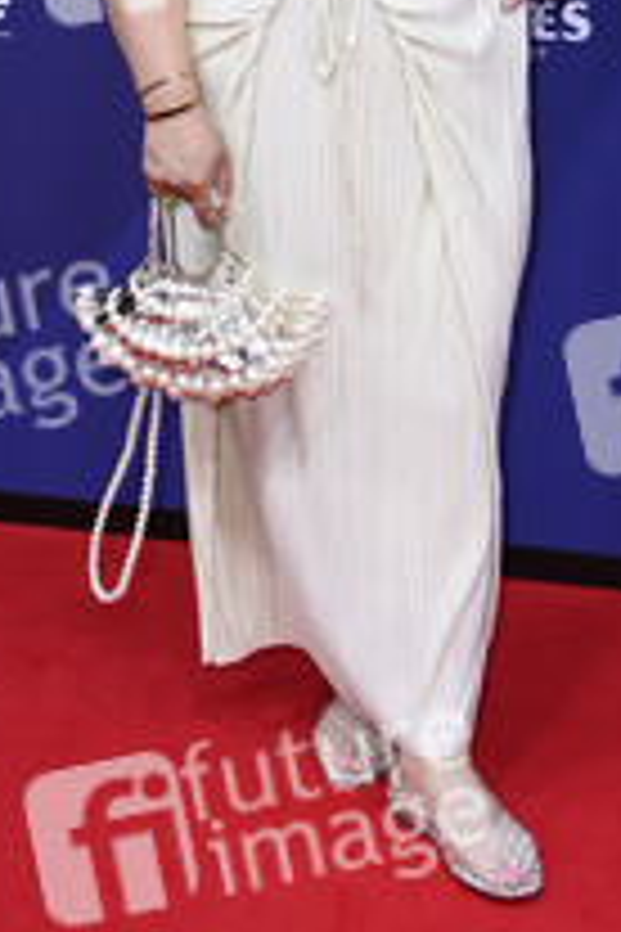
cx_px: 387
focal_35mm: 87
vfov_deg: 22.9
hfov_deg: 15.7
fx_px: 2251
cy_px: 144
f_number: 5.6
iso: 800
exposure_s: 1/200
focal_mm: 45
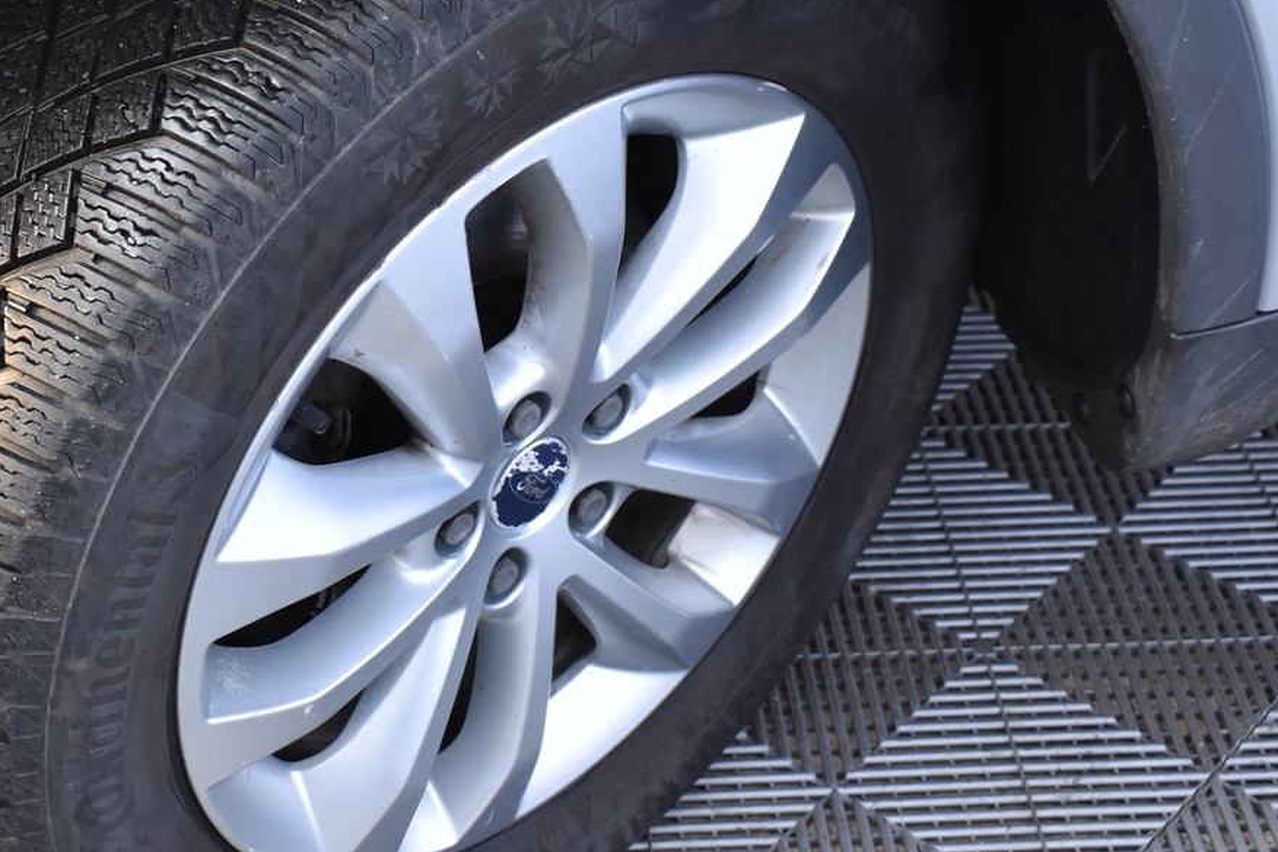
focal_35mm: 61
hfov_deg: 32.3
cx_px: 340
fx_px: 2165
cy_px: 427
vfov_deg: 22.3
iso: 1250
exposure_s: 1/15
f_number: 5
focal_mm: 22
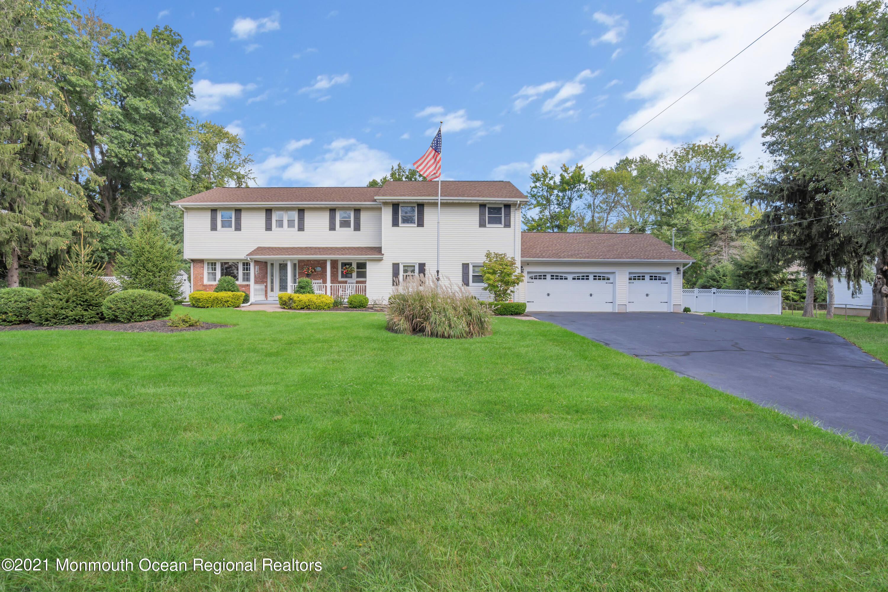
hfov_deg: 96.7
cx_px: 444
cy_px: 296
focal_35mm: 16
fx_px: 395
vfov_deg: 73.7
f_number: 8
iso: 100
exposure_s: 1/30
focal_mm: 16
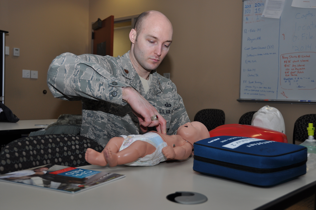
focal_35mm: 42
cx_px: 158
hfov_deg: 46.4
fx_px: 368
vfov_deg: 31.8
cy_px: 105
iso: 250
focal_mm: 28
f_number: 4
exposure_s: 1/125
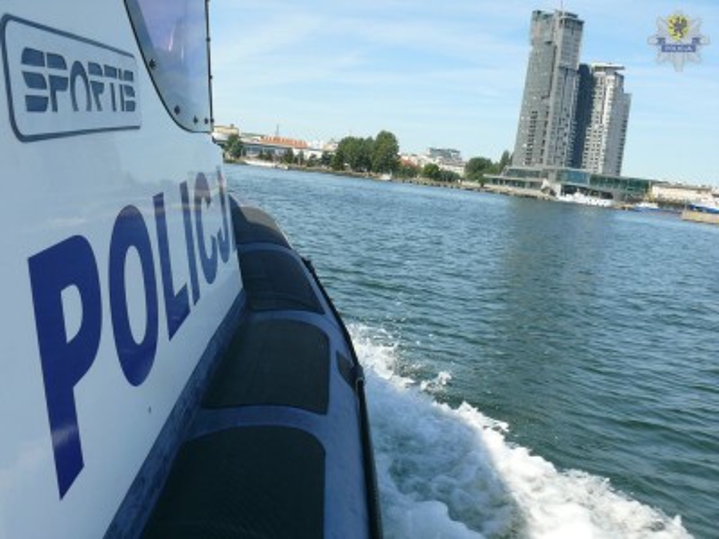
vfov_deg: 40.7
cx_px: 360
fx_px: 727
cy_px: 270
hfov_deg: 52.6
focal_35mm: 35
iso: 100
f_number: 5.6
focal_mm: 7.4
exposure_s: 1/320
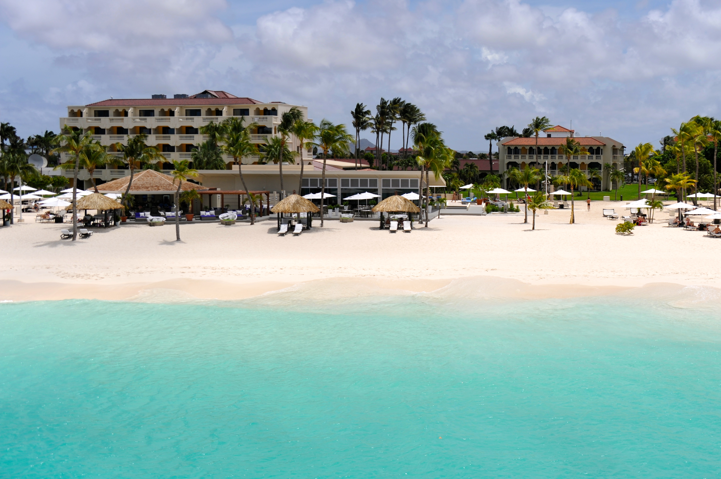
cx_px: 360
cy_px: 240
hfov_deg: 46.4
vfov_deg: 31.9
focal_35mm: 42
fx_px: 841
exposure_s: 1/2000
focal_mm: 42
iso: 200
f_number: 5.6
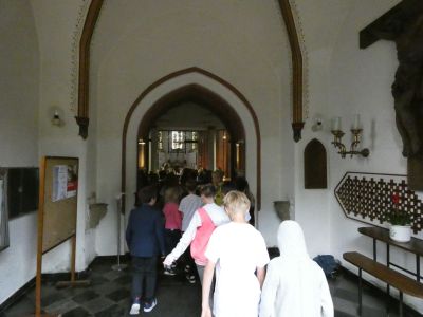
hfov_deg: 81.7
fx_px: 244
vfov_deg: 66.0
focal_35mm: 20
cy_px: 158
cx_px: 212
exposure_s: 1/125
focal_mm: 3.6
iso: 2500
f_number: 2.8
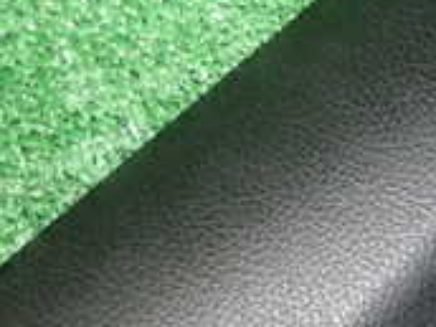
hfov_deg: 20.2
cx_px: 596
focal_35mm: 87
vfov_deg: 15.6
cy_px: 492
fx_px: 1096
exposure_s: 1/30
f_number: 2
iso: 200
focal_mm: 4.5
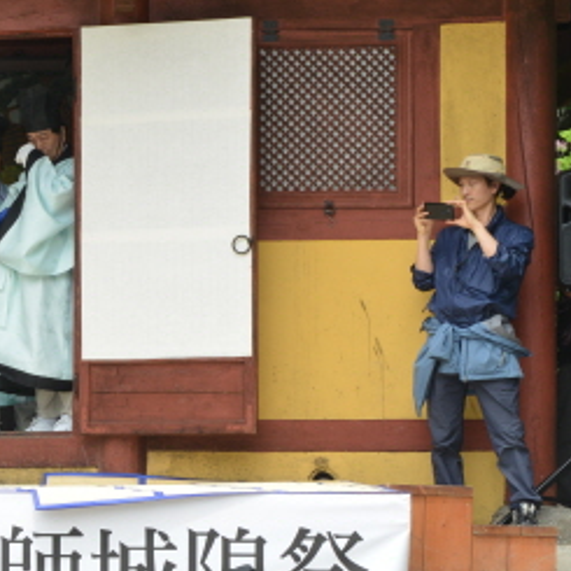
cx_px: -203
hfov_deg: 11.3
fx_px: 2799
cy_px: 456
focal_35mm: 150
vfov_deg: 11.6
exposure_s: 1/125
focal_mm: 48
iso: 250
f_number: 11
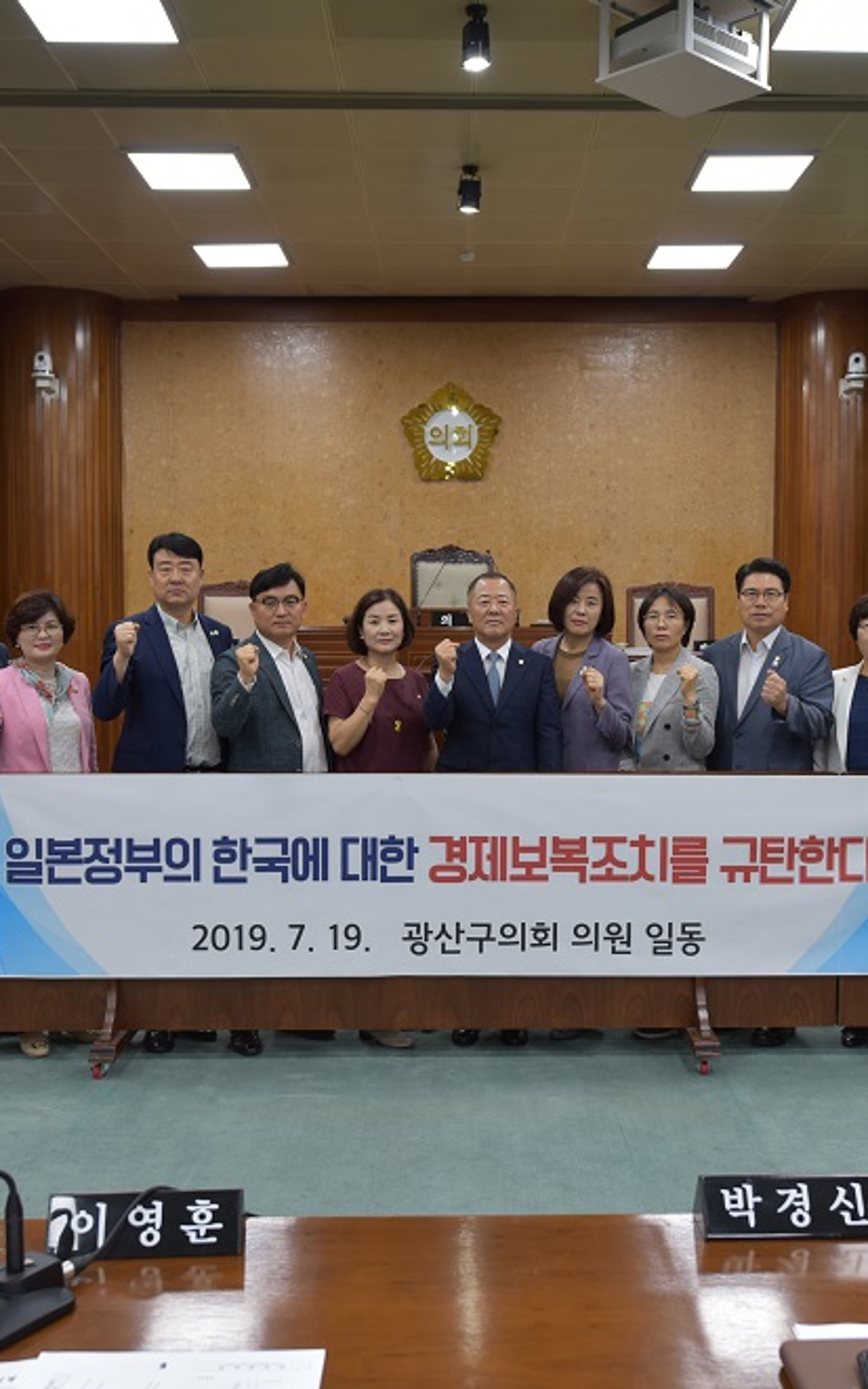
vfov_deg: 52.8
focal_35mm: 37
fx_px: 1401
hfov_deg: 34.4
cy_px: 692
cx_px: 458
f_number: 4
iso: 500
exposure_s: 1/60
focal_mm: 24
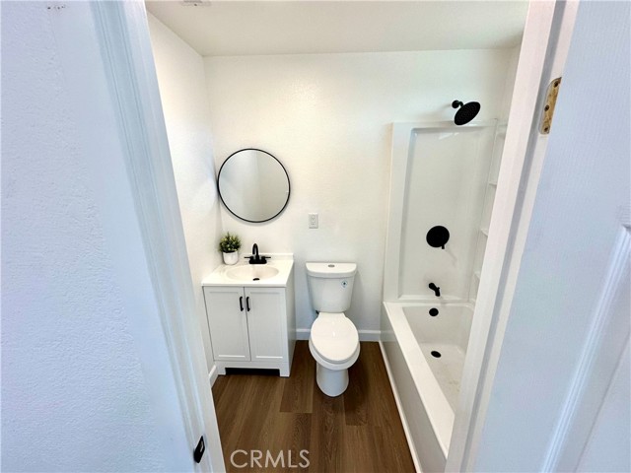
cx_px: 316
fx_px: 255
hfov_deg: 102.1
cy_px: 236
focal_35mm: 14
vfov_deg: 85.7
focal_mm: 2.22
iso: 100
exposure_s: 1/120
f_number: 2.2
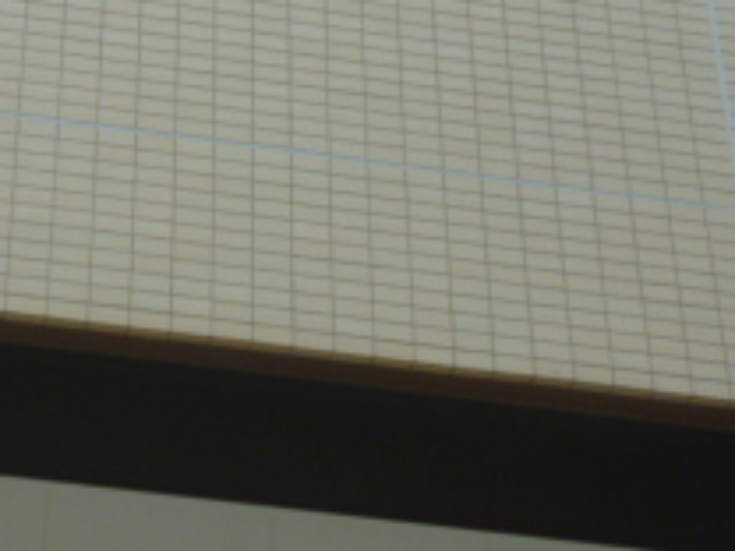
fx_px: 2357
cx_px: 92
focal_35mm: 111
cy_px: -187
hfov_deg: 17.5
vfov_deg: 12.9
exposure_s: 1/320
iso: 100
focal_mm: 6.4
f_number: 3.5
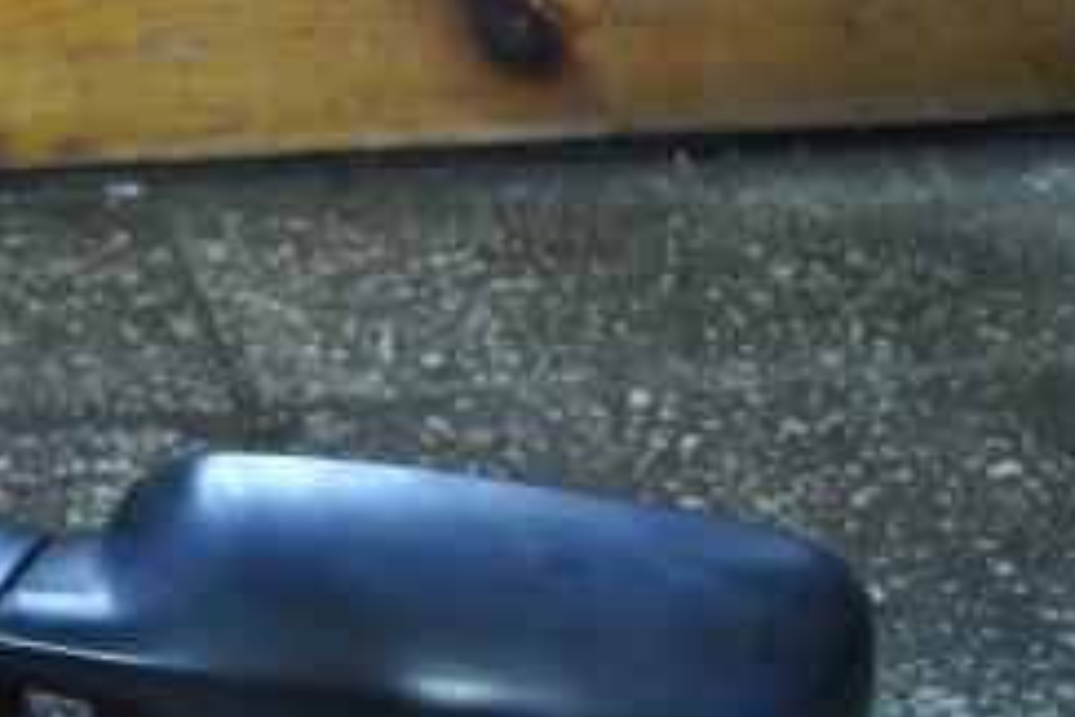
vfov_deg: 18.2
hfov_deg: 26.4
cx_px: 111
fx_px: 2210
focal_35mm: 74
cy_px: 584
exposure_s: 1/15
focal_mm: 24
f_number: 4
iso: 1600
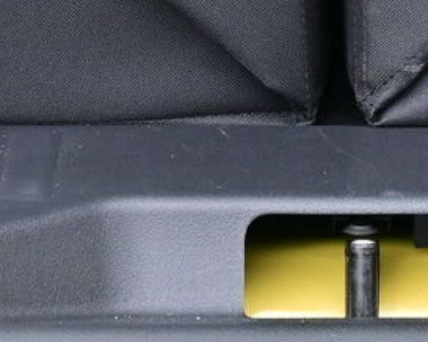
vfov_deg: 4.3
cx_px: 277
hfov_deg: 5.4
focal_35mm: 357
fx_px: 4519
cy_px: -138
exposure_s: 1/60
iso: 320
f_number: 5.3
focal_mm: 36
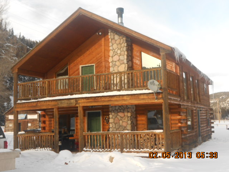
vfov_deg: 33.6
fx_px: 284
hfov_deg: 43.9
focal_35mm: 43
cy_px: 86
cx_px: 114
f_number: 4.2
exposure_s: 1/160
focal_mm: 7.7
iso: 80
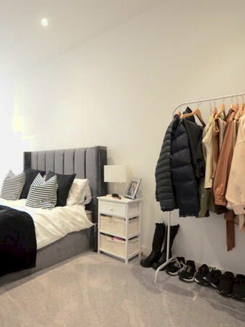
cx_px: 69
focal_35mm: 22
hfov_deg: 58.6
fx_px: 208
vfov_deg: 76.4
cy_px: 164
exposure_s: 1/100
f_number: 4
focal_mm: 10
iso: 3200
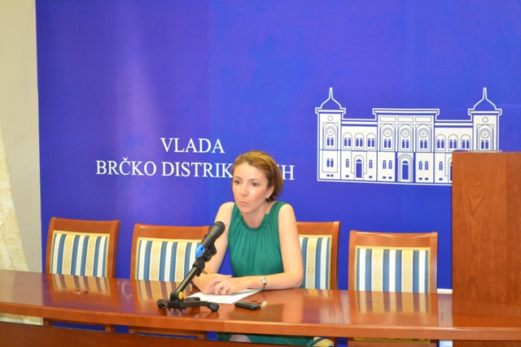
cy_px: 174
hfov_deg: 24.6
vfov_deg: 16.6
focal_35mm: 82
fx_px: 1194
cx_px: 260
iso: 1600
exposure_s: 1/60
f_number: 5.6
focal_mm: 55
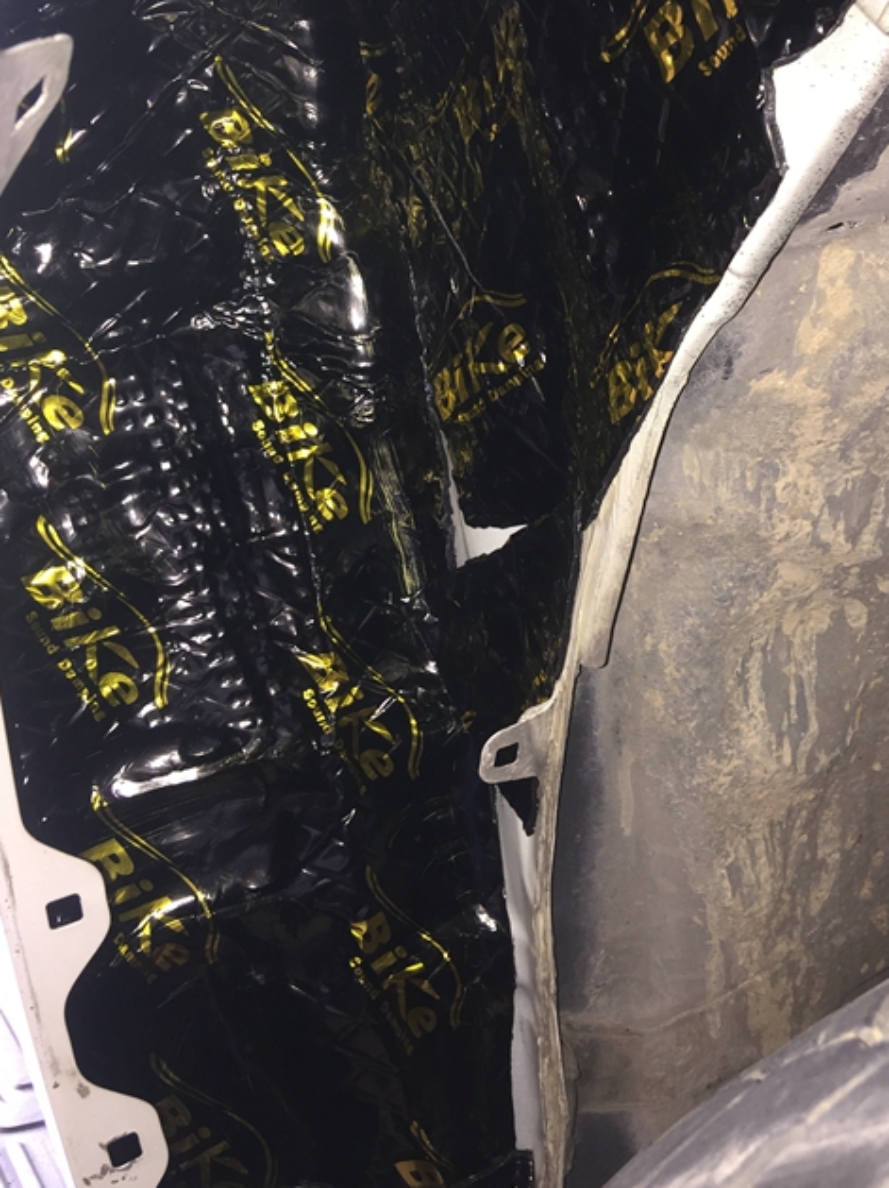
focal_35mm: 40
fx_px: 1371
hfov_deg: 35.8
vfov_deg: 46.3
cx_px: 525
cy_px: 430
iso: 50
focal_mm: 4.15
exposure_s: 1/25
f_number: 2.2
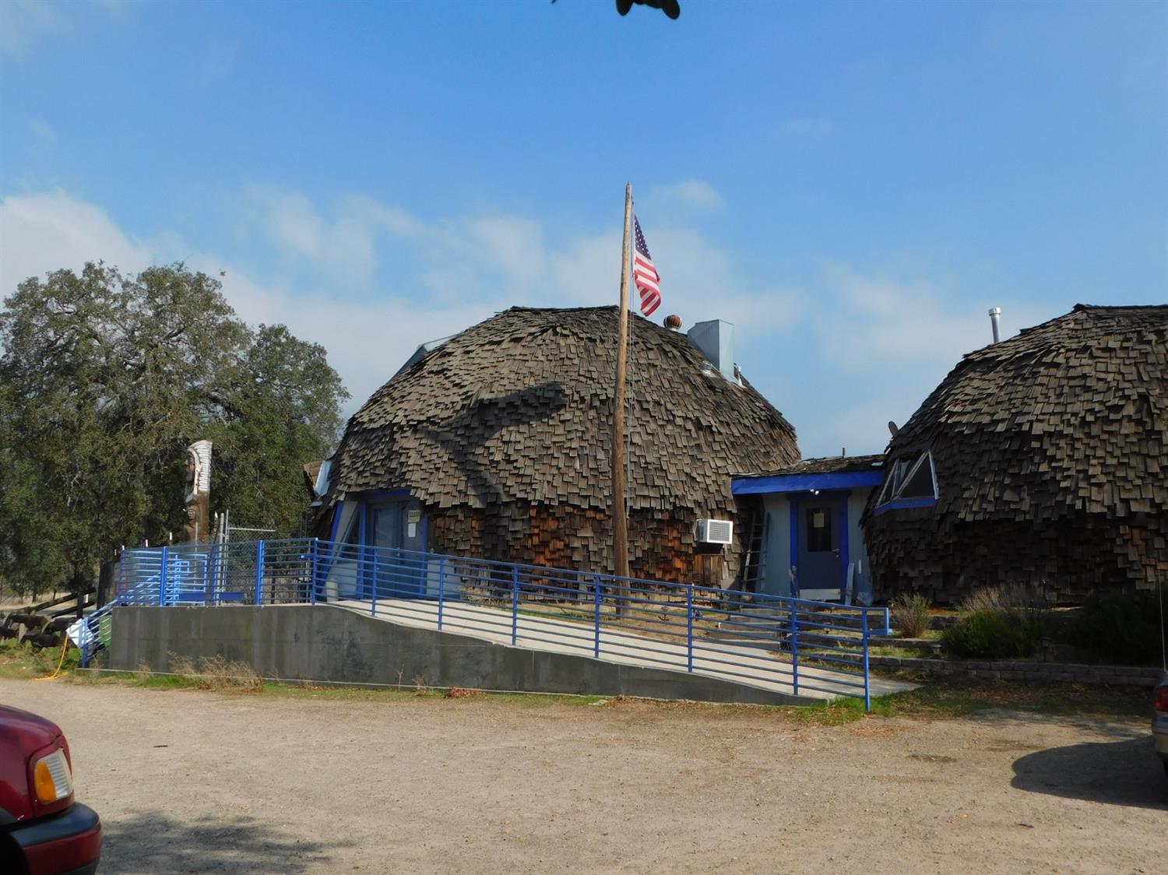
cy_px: 438
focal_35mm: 36
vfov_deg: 39.6
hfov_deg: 51.4
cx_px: 584
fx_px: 1214
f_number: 3.5
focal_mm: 6.3
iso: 125
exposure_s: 1/1500
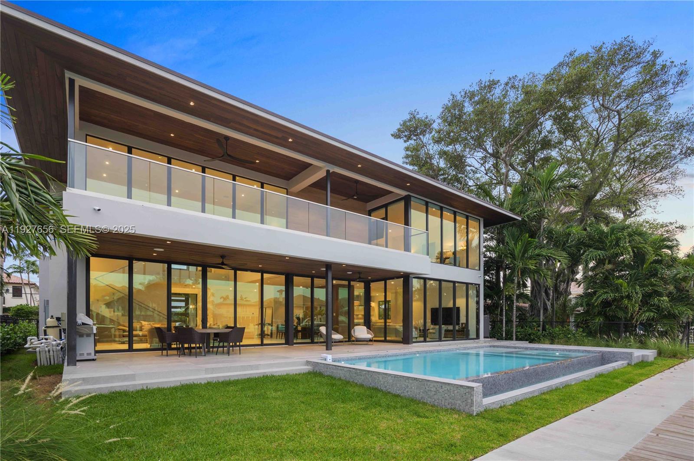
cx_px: 347
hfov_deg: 93.3
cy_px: 230
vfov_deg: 70.3
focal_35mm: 17
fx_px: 327
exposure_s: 1/6
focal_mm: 17
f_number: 5.6
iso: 100
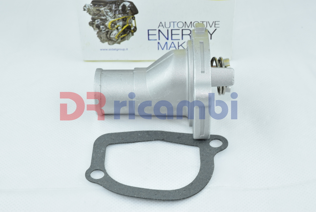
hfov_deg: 33.4
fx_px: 527
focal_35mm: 60
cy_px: 106
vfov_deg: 22.7
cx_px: 158
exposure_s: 1/30
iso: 160
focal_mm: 40
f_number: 14
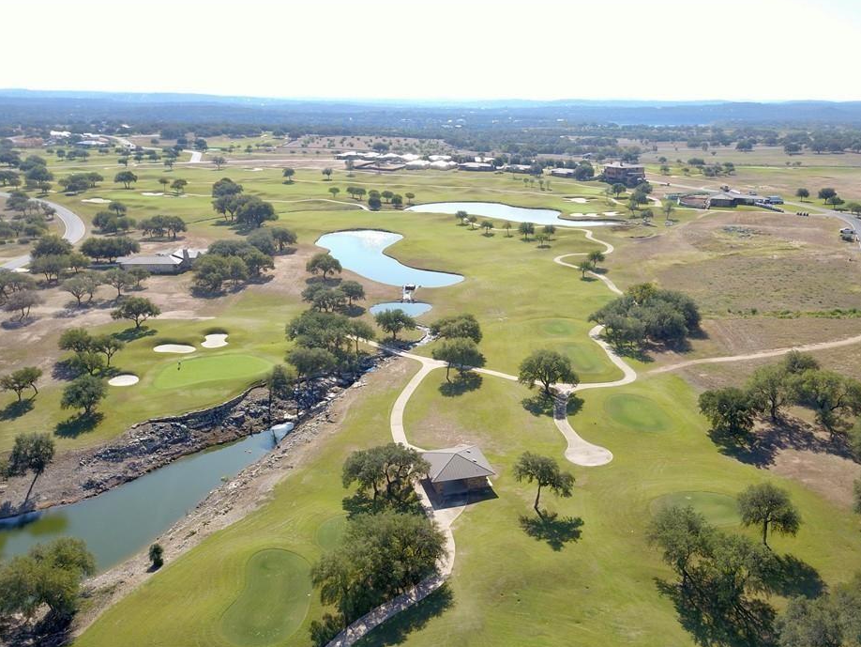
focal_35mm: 29
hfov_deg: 61.6
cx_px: 462
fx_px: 722
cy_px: 349
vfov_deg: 48.2
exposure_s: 1/684
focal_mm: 4.73
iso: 100
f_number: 2.2
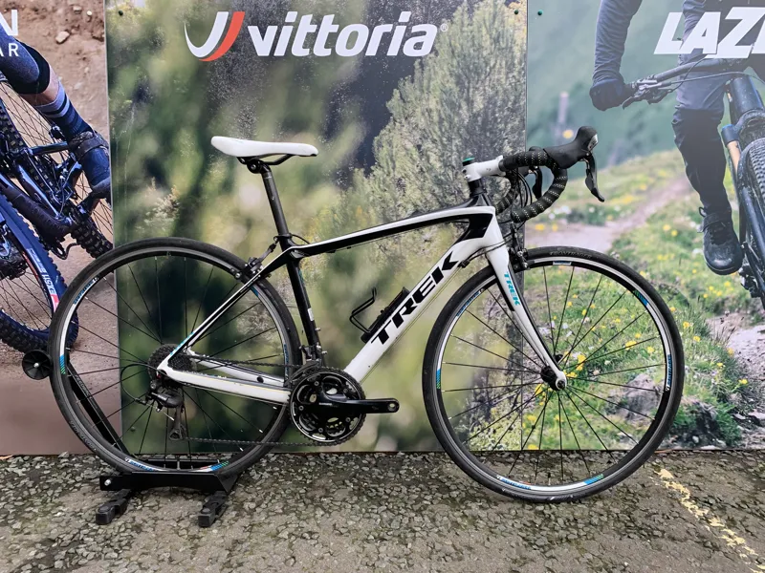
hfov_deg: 67.3
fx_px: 575
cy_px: 286
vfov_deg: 53.1
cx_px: 382
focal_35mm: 26
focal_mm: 4.25
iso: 25
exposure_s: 1/279
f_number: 1.8
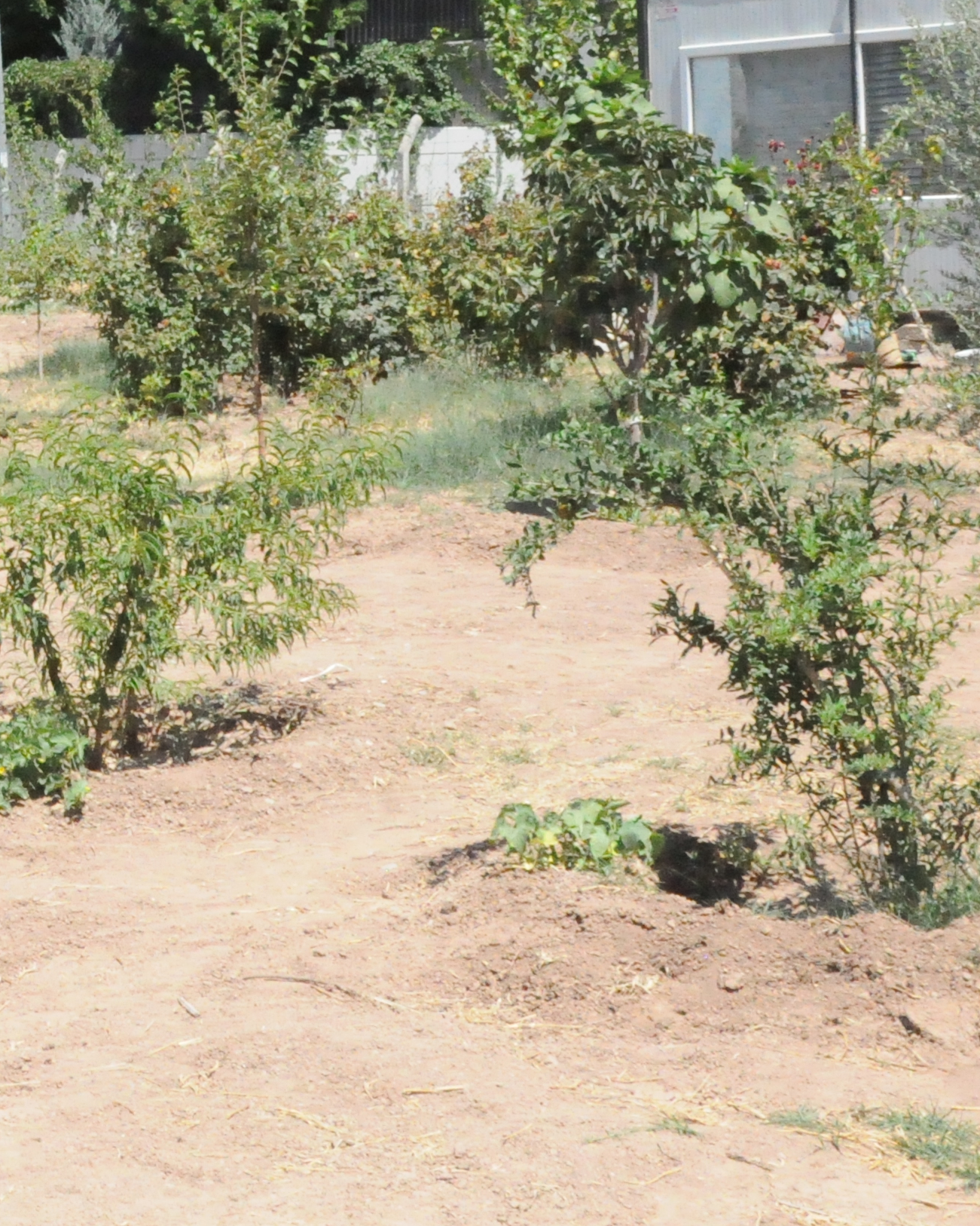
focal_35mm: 89
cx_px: -466
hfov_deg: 15.9
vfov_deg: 21.3
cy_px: 259
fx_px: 3226
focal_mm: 24
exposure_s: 1/1600
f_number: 18
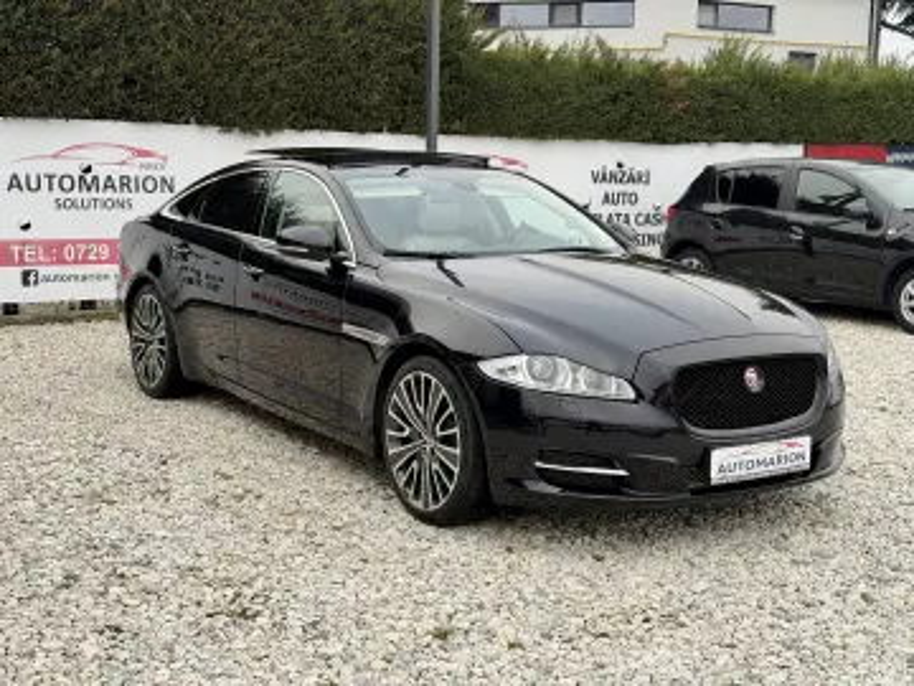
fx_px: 1267
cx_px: 457
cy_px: 343
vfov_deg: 30.3
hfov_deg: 39.7
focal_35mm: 48
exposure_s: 1/460
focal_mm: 6.76
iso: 64
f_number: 1.78
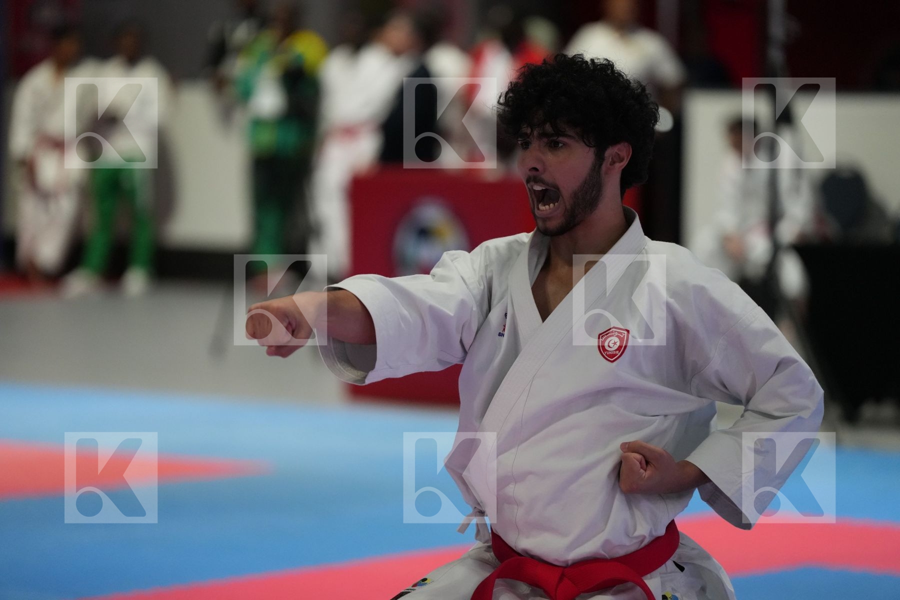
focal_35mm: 175
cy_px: 300
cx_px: 450
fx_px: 4375
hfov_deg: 11.7
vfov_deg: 7.8
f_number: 2.8
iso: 4000
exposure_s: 1/500
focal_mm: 175
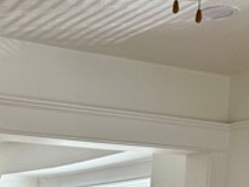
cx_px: -12
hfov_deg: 22.0
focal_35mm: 85
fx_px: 612
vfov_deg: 15.2
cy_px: 327
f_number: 1.78
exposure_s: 1/858
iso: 80
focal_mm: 6.76
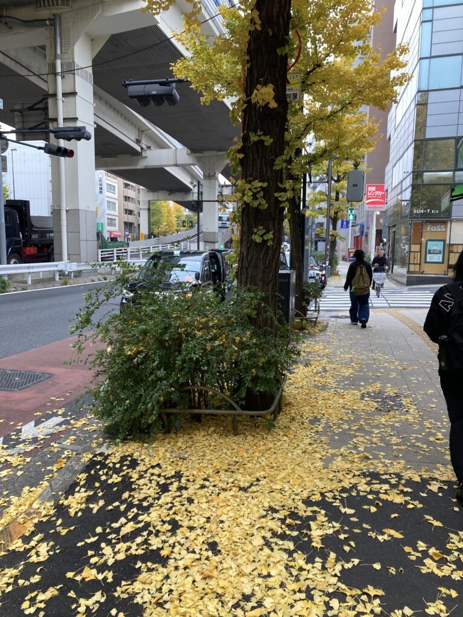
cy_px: 308
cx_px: 232
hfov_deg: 49.7
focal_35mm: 28
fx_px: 499
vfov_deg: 63.4
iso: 50
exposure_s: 1/100
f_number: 1.8
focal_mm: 3.99
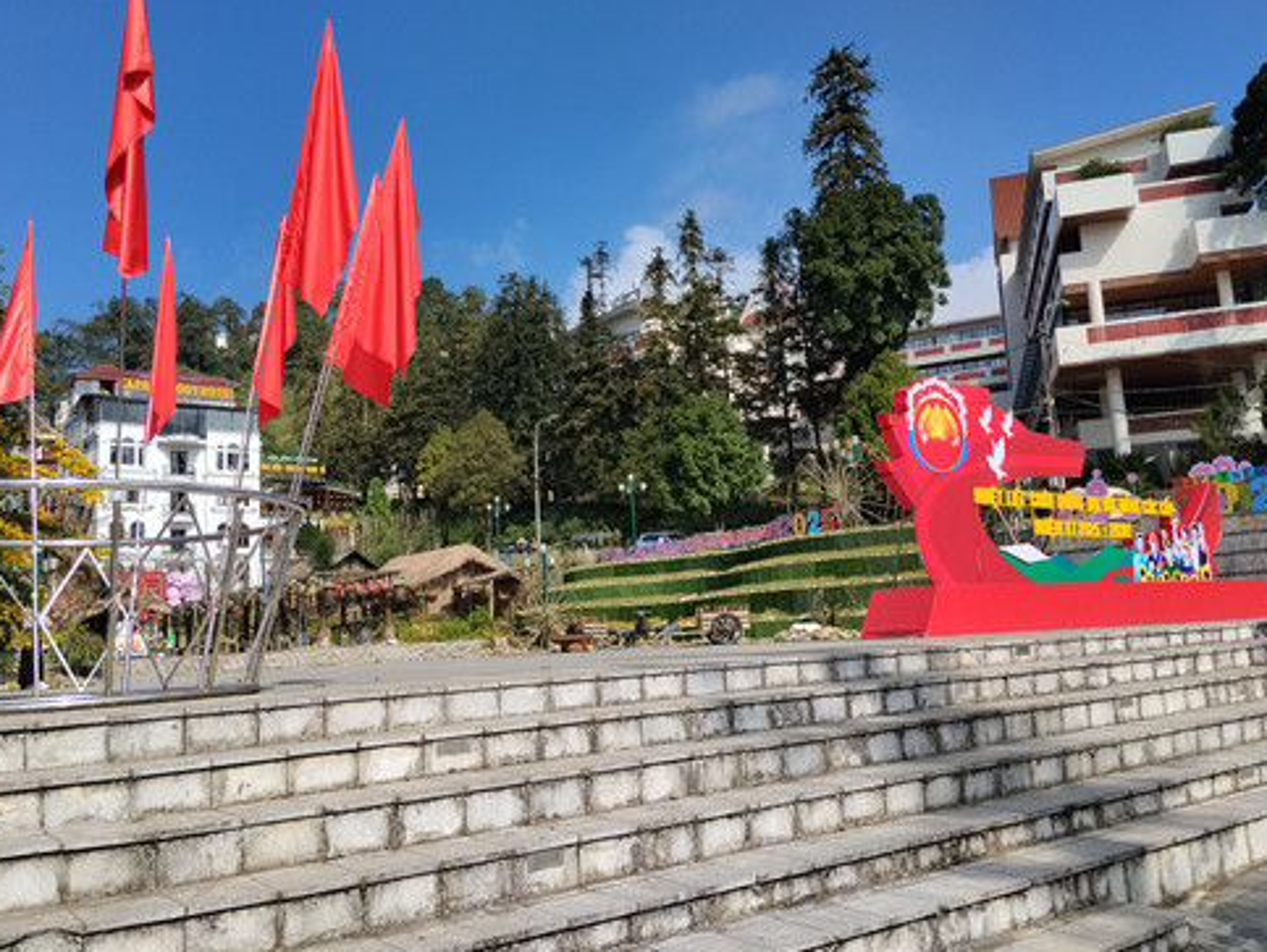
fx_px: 1099
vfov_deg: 46.9
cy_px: 481
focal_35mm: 30
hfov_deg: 59.9
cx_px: 622
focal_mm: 4.22
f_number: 1.8
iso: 50
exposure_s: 1/2182
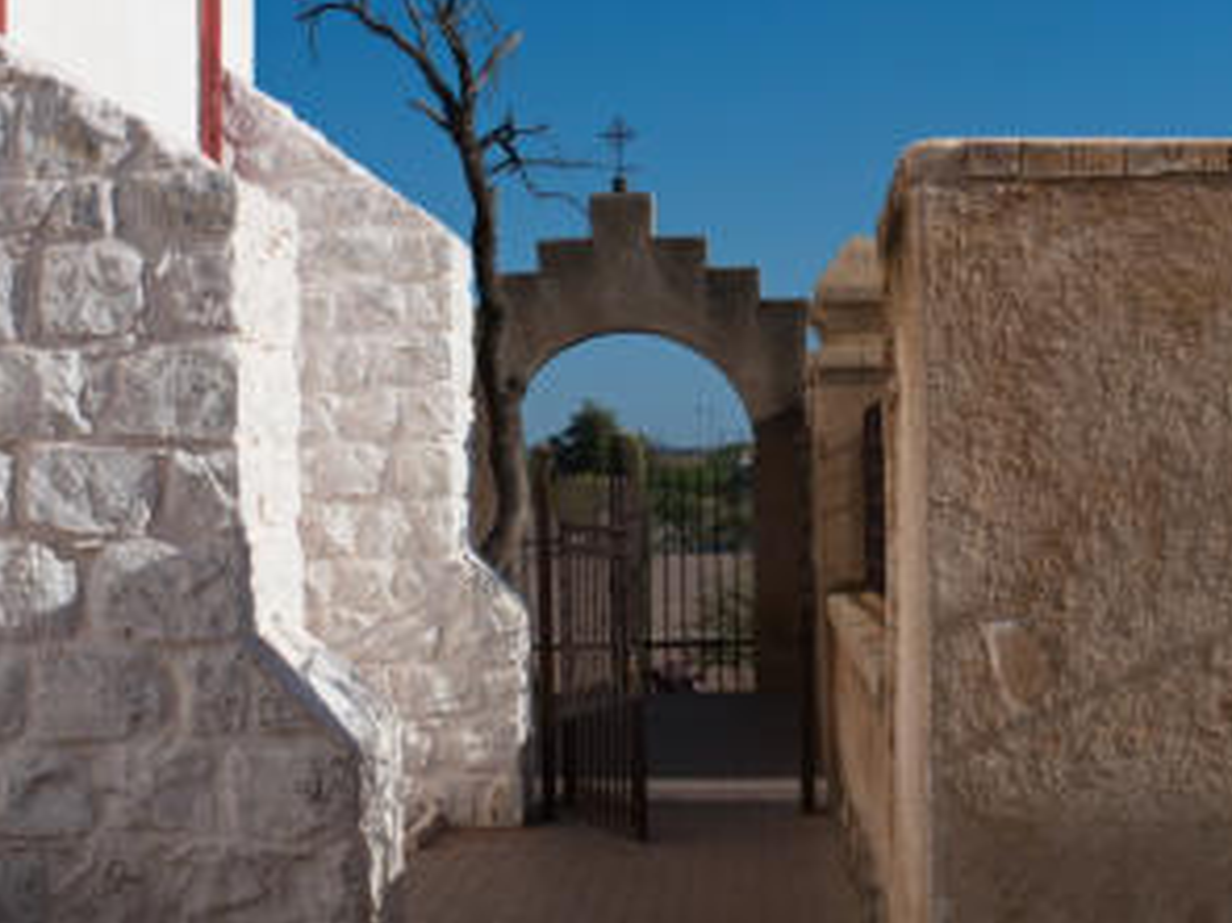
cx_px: 593
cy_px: 560
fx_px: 2597
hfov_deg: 26.7
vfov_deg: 20.1
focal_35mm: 73
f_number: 11
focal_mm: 28
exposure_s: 1/640
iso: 250
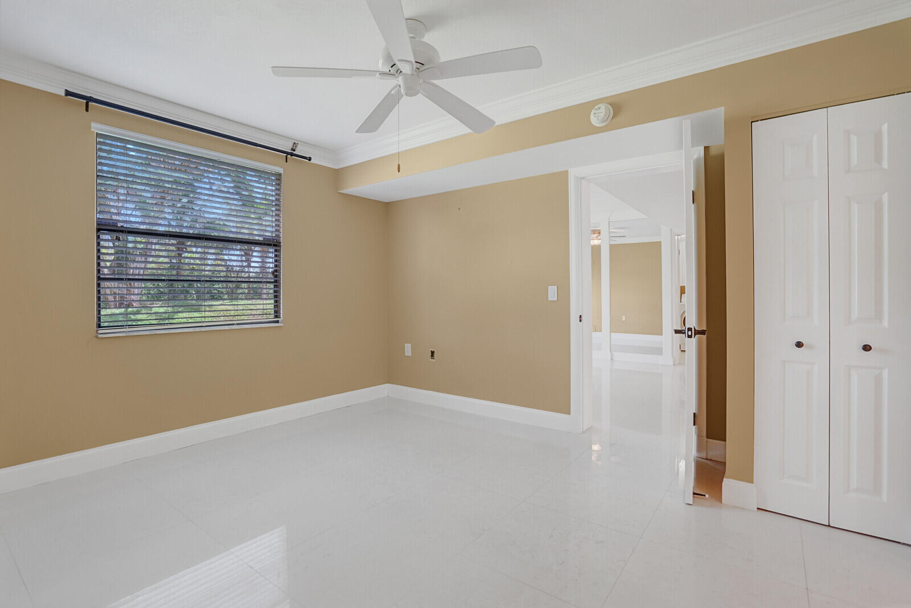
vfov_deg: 73.8
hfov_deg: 96.7
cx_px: 456
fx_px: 405
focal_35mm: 16
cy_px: 304
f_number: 4.5
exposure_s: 1/30
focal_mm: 16
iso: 800
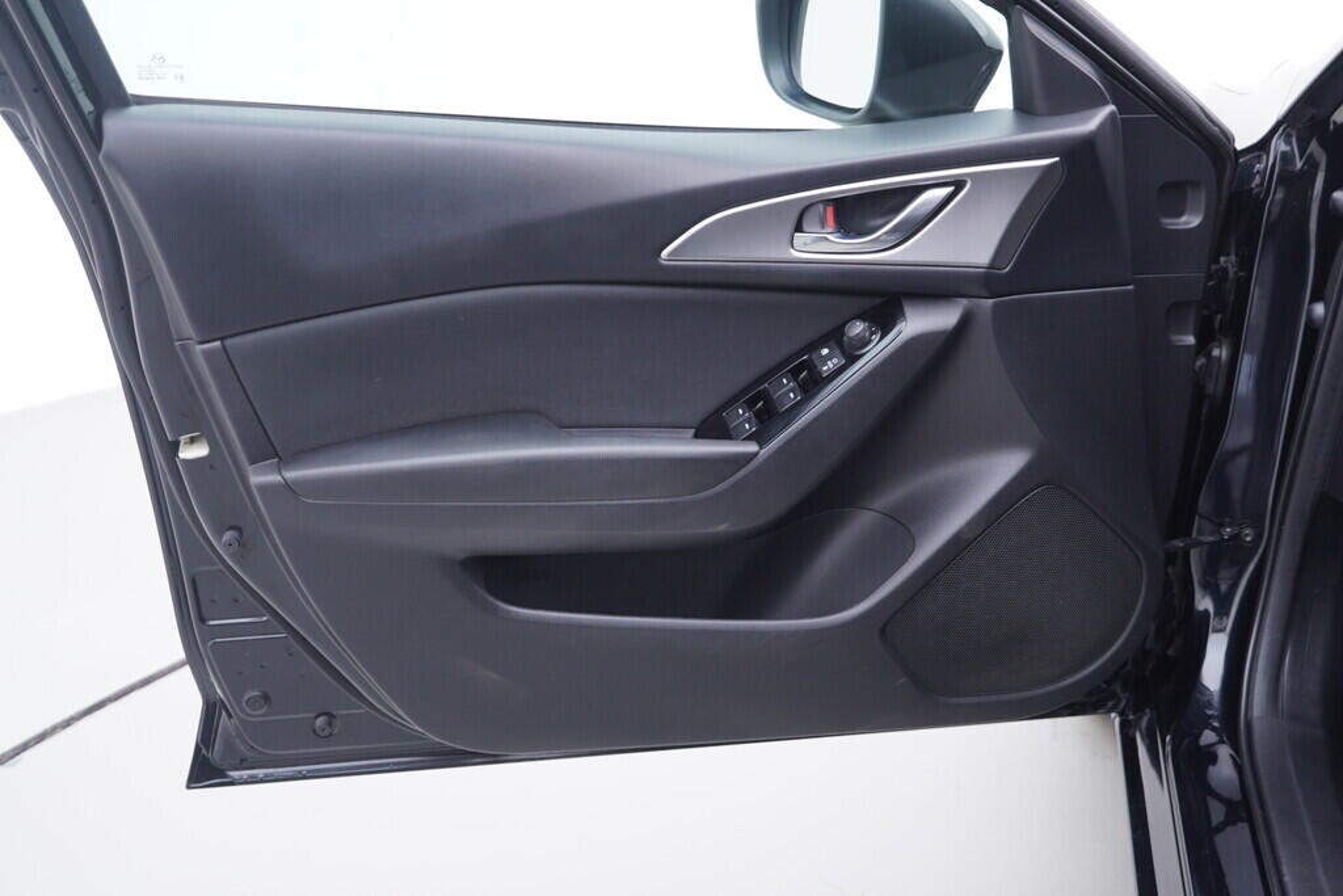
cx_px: 672
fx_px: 1343
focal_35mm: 36
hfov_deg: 53.1
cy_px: 448
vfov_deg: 36.9
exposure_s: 1/40
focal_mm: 24
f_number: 2.8
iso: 160
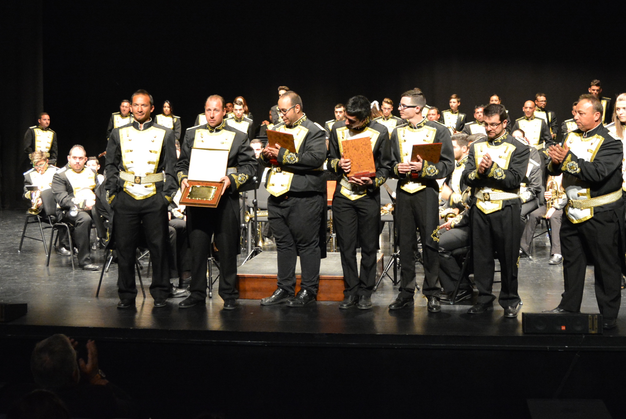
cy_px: 121
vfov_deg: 25.8
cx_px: 349
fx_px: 905
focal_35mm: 52
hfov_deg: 38.1
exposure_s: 1/30
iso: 2800
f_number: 3.5
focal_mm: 20
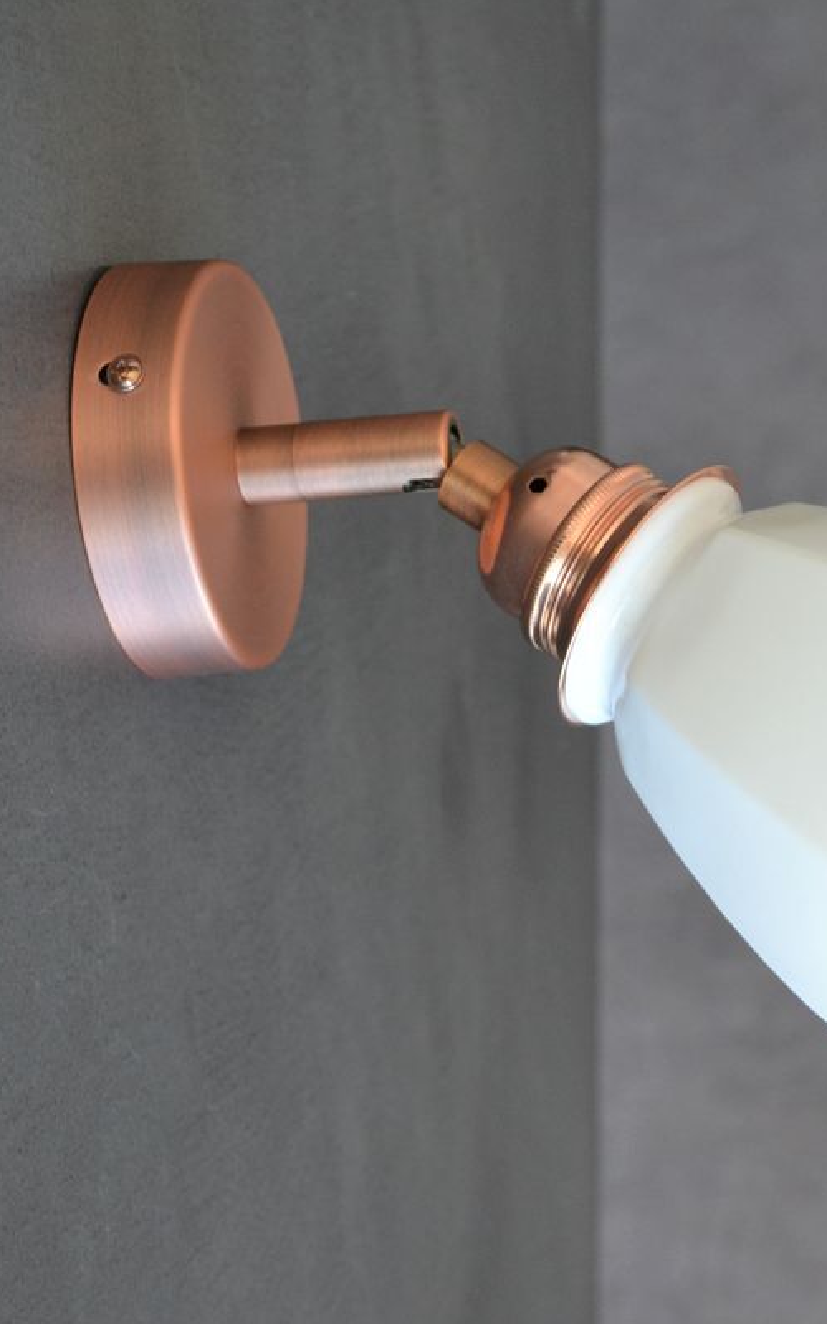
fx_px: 3534
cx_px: 733
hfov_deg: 13.2
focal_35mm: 98
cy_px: 1001
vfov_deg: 21.0
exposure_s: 1/60
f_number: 4.5
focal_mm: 38
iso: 500
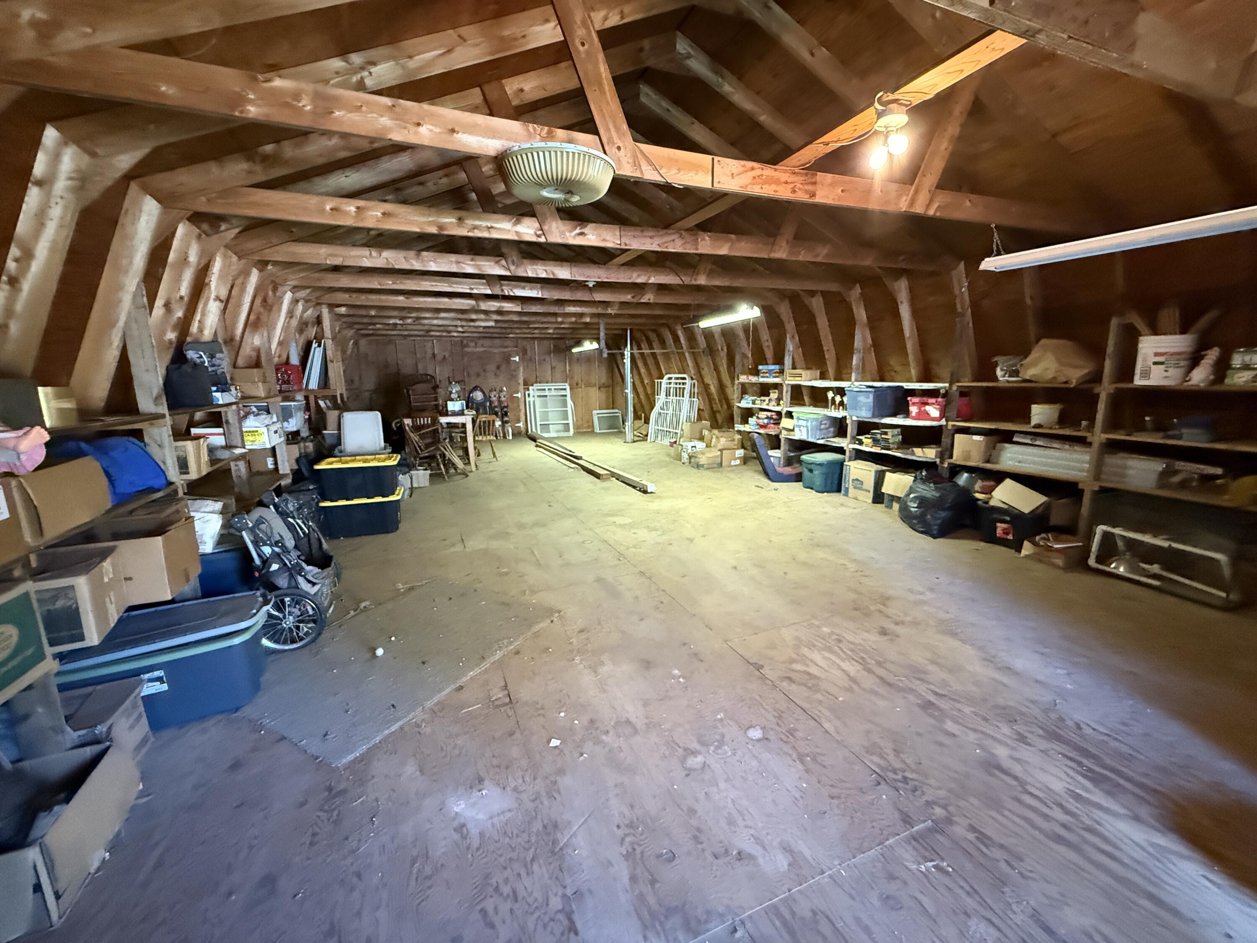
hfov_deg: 102.1
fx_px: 508
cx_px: 628
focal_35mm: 14
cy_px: 472
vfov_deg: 85.7
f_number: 2.2
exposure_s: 1/60
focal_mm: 2.22
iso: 1250
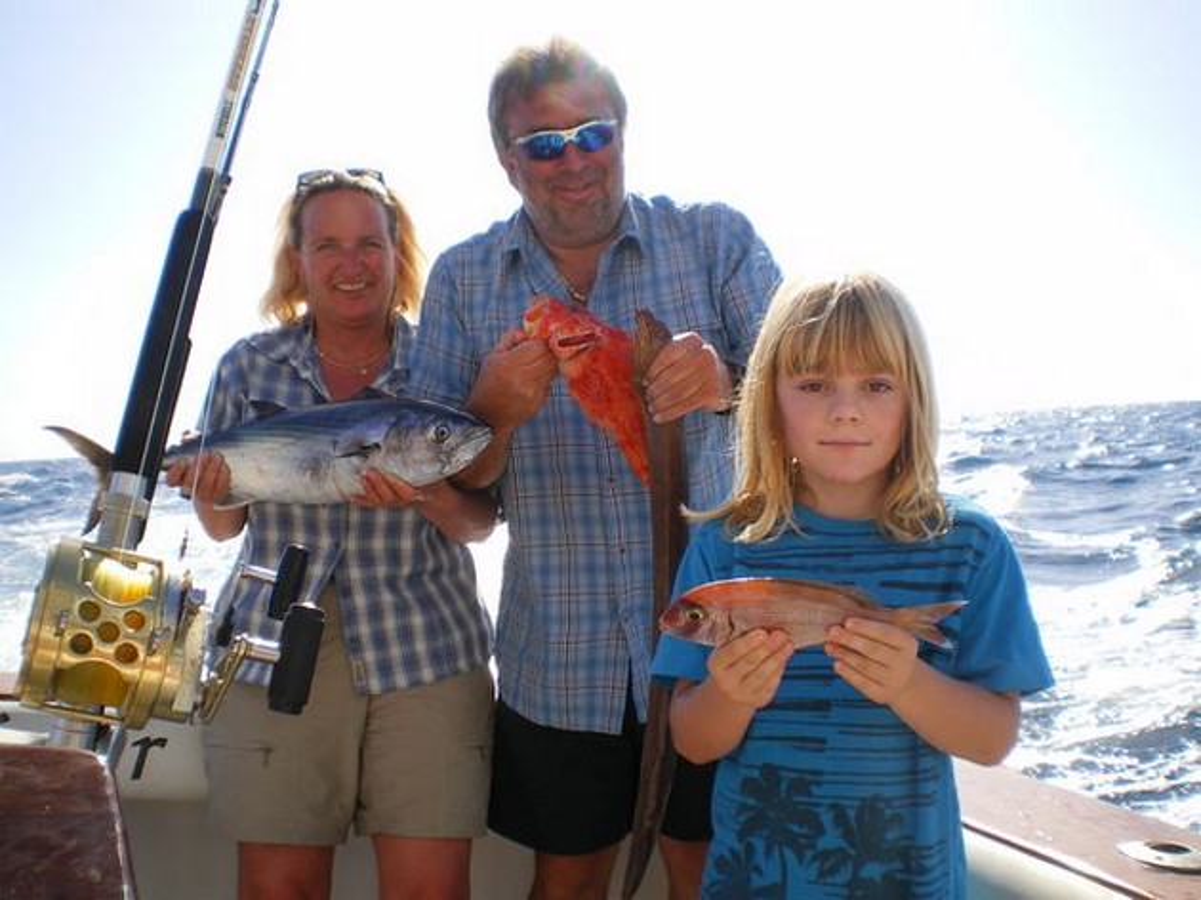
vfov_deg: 39.6
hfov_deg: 51.4
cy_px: 450
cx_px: 600
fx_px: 1249
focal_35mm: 36
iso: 50
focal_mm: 6.3
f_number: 4.6
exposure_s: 1/320
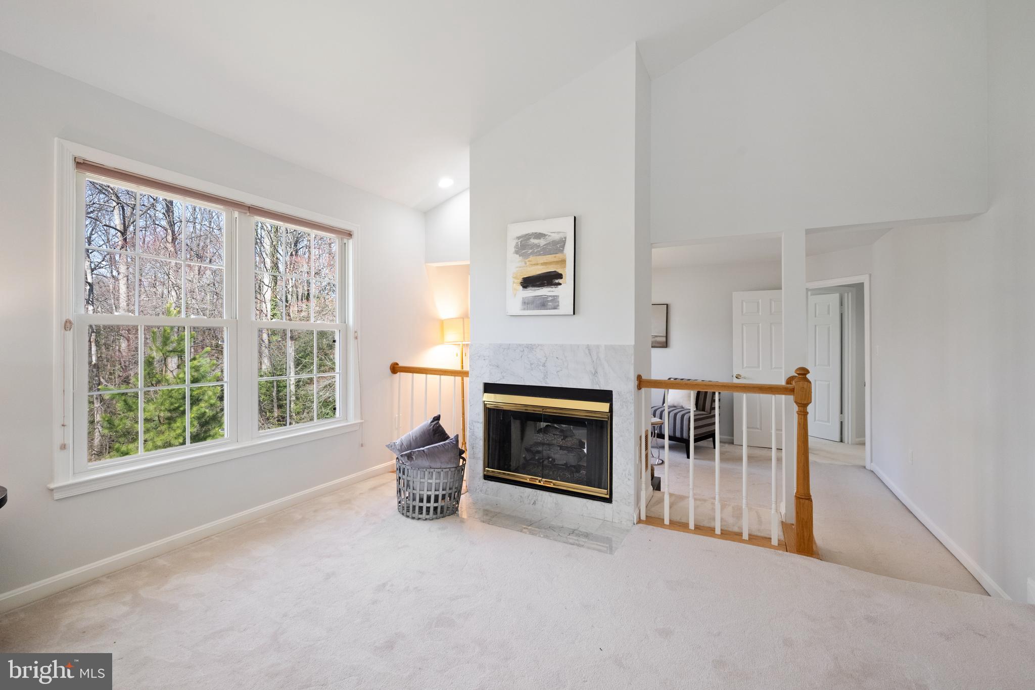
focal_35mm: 15
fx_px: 431
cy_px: 345
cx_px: 518
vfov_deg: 77.3
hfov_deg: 100.4
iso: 800
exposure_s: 1/15
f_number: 8
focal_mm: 15
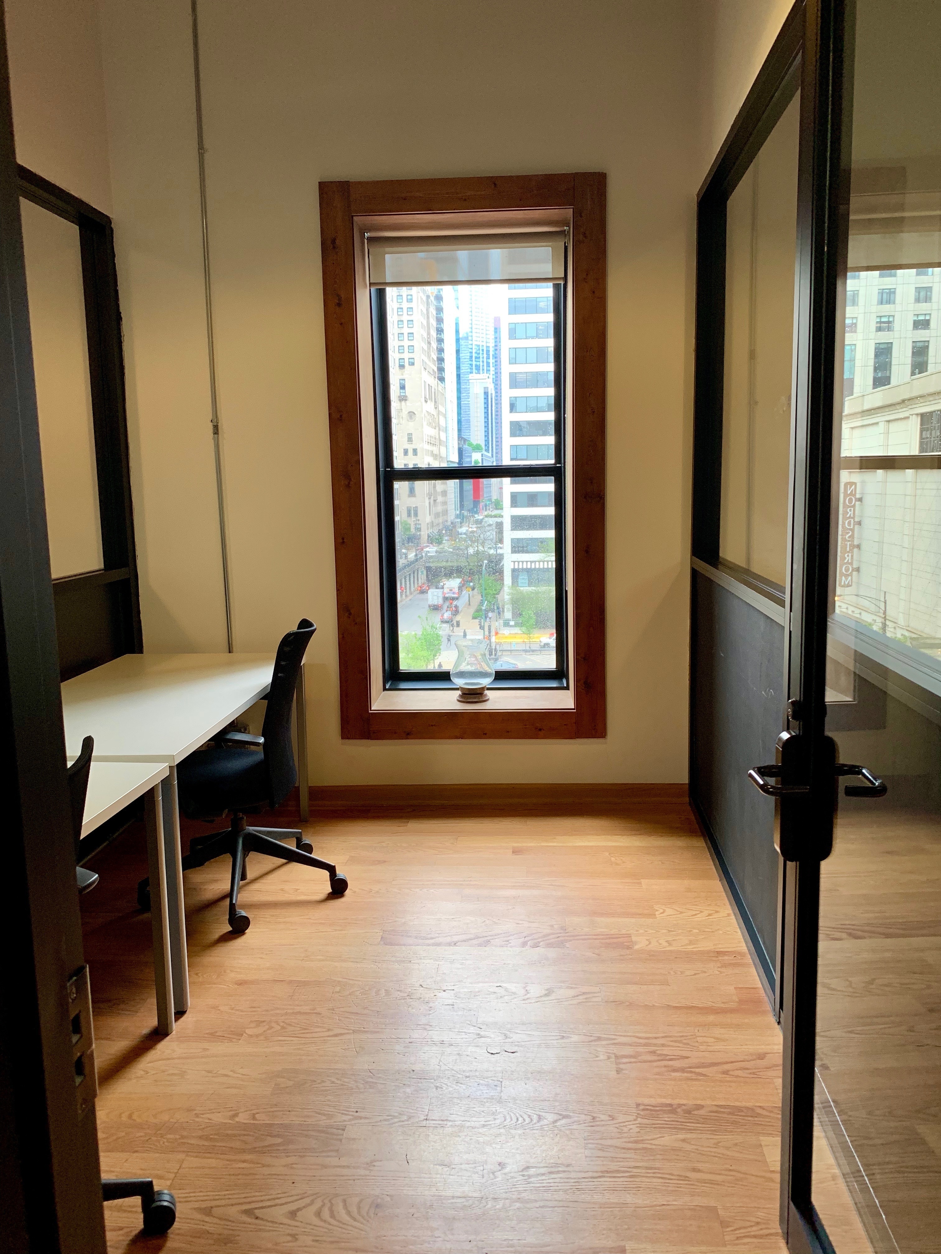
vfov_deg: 67.3
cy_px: 627
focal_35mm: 26
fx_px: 942
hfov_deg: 53.1
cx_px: 470
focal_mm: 4.25
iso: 100
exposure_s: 1/60
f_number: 1.8
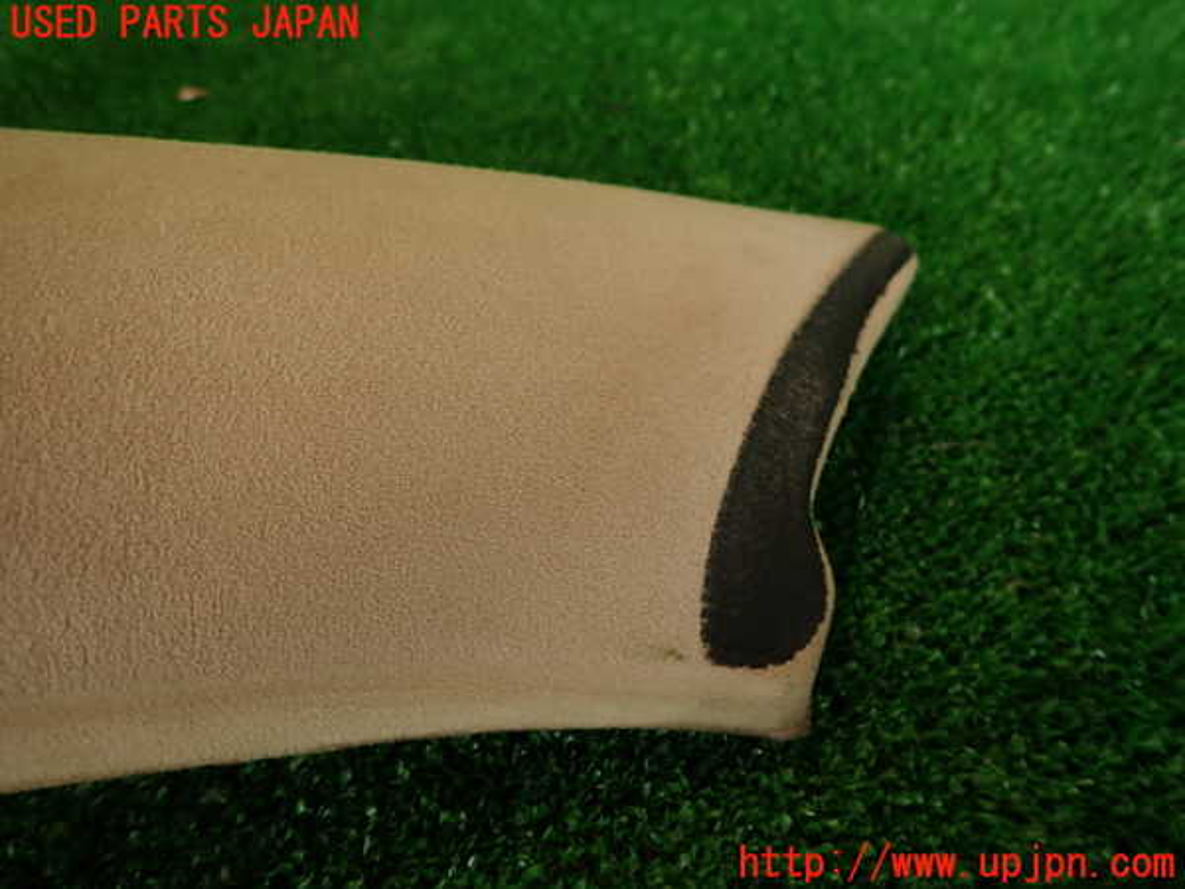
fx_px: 856
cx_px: 592
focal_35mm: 25
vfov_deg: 54.9
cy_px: 444
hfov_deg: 69.4
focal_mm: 4.5
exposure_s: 1/80
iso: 100
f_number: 2
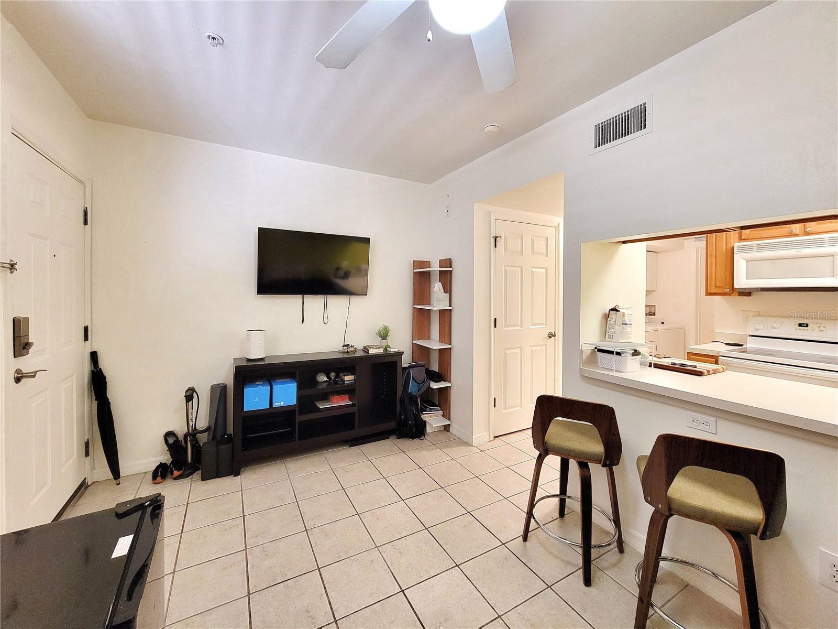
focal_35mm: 13
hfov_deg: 106.2
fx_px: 315
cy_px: 314
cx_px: 419
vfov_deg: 89.9
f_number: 2.2
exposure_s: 1/60
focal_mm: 2.2
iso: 400
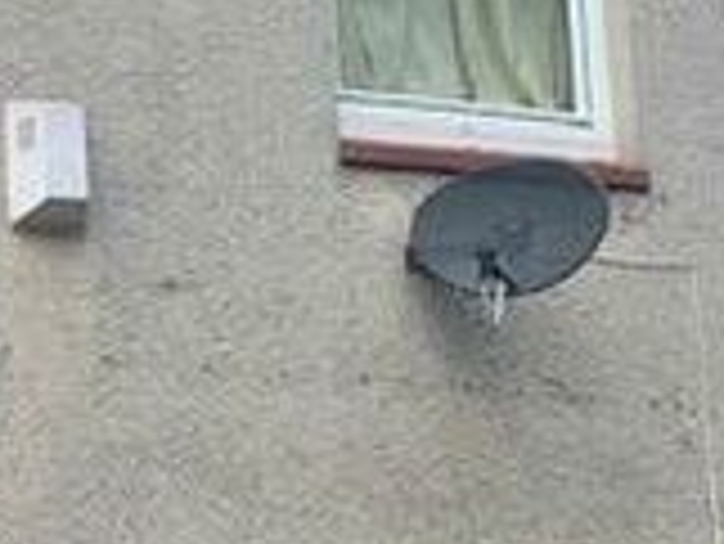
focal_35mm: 113
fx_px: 2365
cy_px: 524
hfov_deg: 15.4
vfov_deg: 13.0
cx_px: -499
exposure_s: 1/1748
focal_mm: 4.25
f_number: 1.8
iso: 25
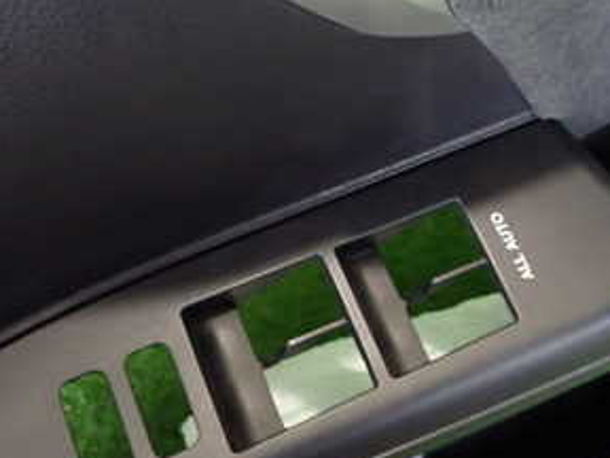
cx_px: 428
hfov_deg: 36.3
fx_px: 916
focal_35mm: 52
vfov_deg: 27.4
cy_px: 85
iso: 800
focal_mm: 4.5
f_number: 2
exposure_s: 1/30
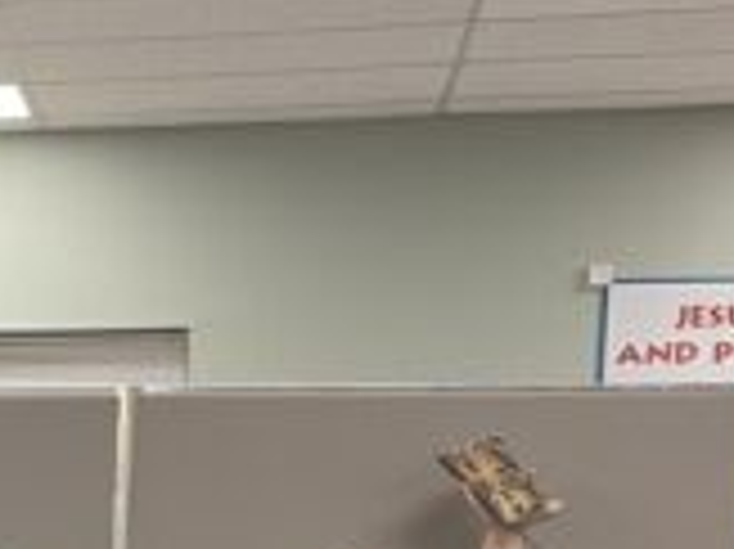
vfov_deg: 11.2
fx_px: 2712
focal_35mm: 128
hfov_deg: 12.6
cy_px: 734
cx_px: -941
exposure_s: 1/60
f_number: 1.8
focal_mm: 4.25
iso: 80
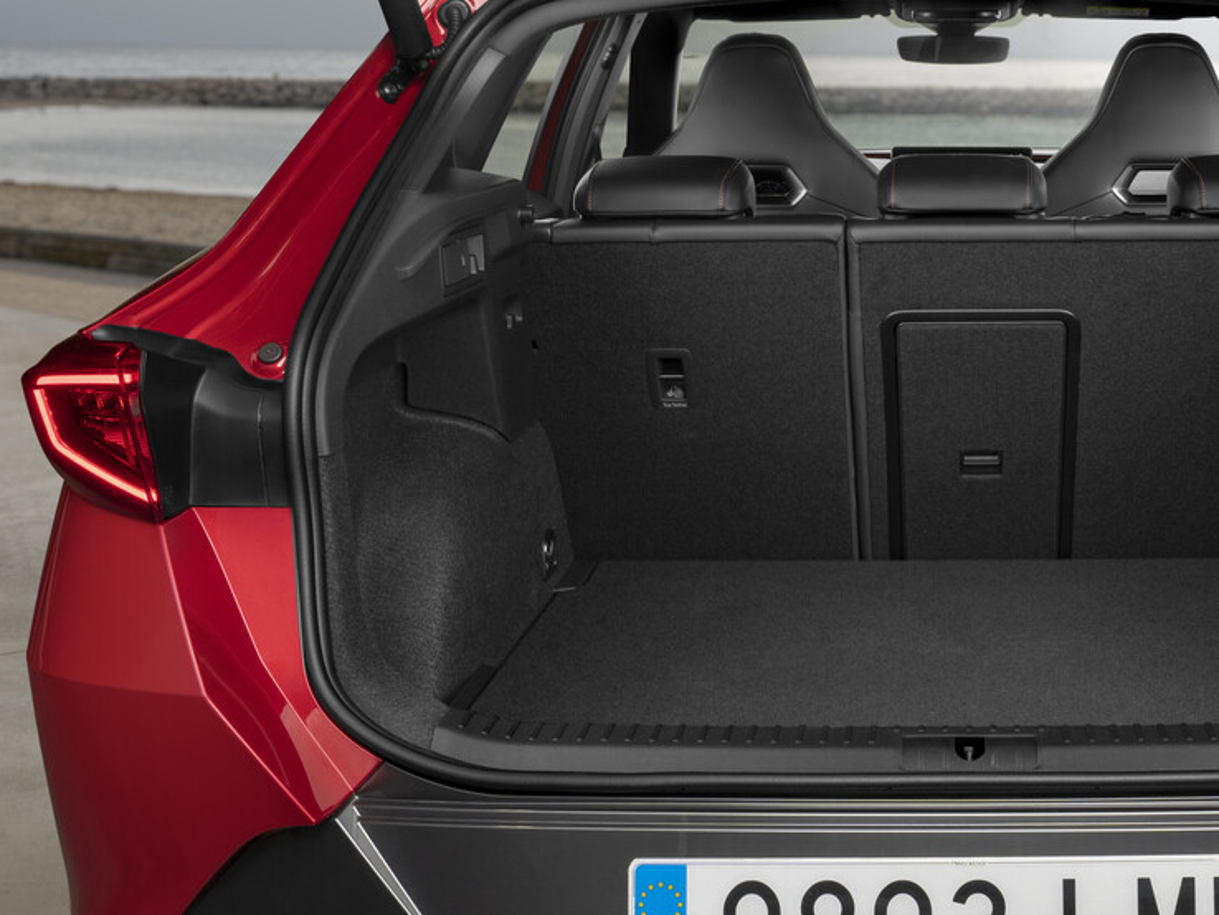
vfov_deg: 29.1
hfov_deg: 37.0
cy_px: 486
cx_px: 955
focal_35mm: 50
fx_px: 1761
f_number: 16
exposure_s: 1/5
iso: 250
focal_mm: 32
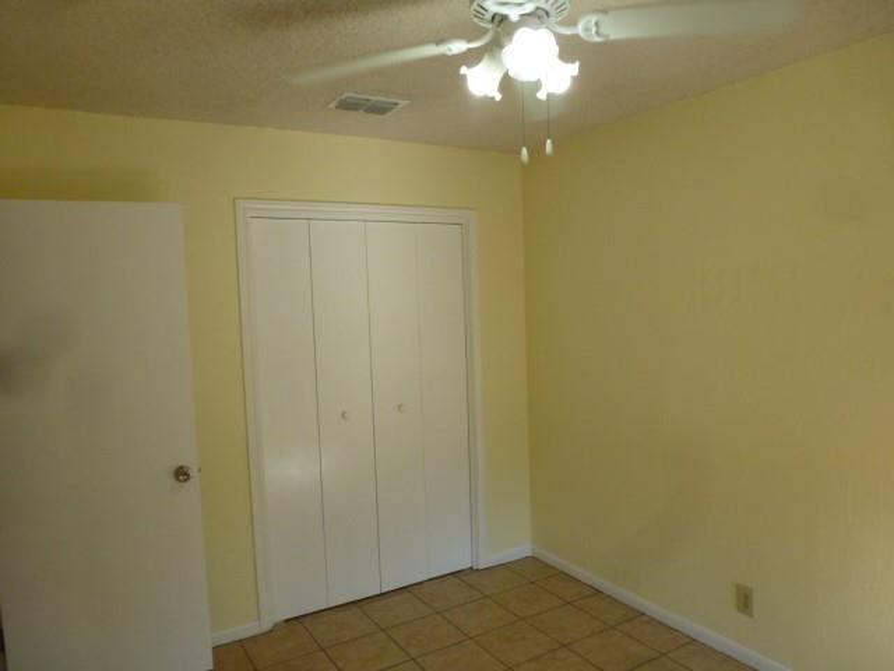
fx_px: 620
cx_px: 447
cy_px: 336
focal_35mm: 24
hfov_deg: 71.6
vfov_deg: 56.8
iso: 250
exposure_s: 1/125
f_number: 3.3
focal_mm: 4.3
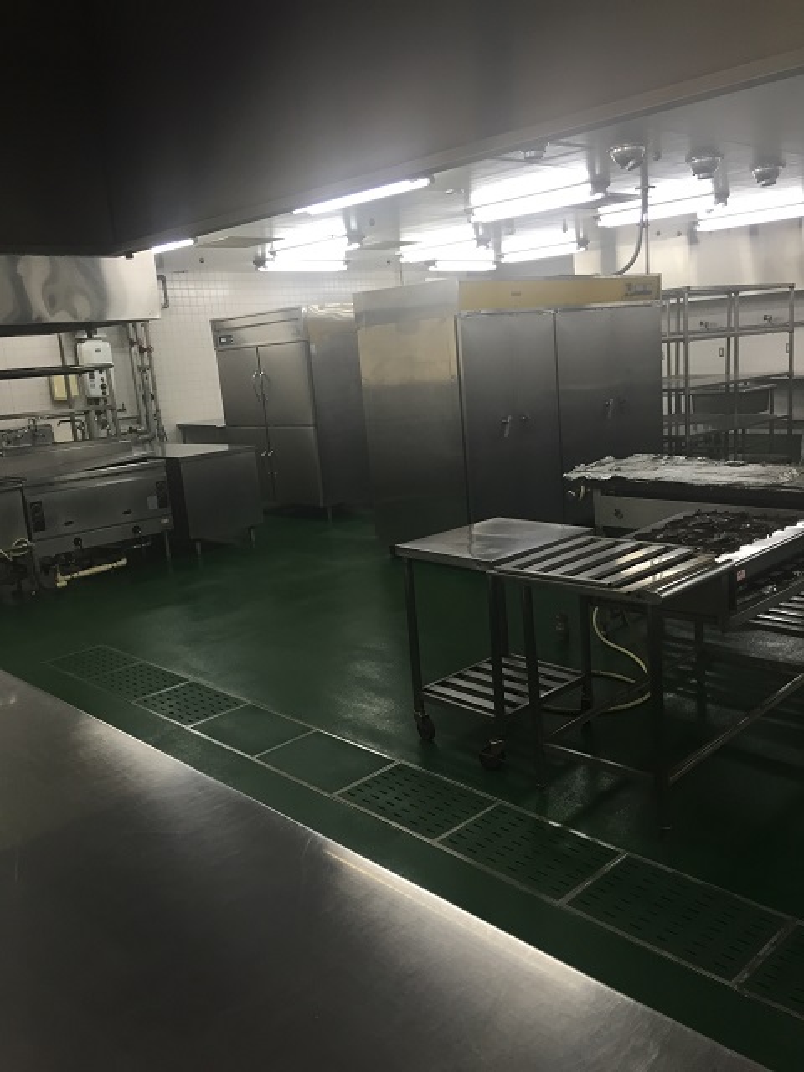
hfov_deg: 48.2
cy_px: 536
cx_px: 402
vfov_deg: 61.7
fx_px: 898
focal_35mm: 29
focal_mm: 4.15
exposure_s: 1/30
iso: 32
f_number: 2.2
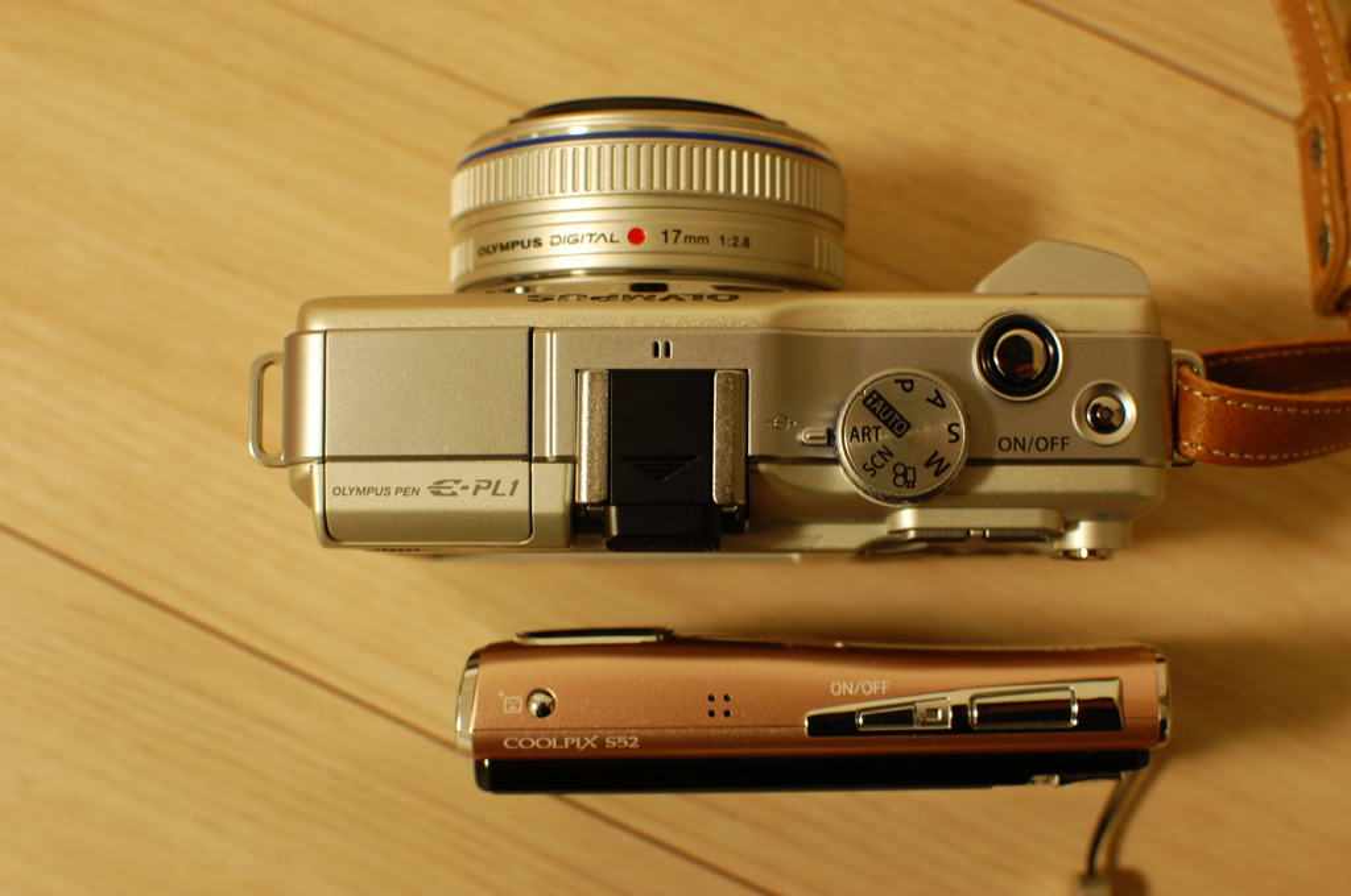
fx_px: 1968
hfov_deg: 37.9
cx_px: 676
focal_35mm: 52
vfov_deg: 25.7
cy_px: 448
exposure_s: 1/2.5
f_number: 5.6
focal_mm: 35
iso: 200
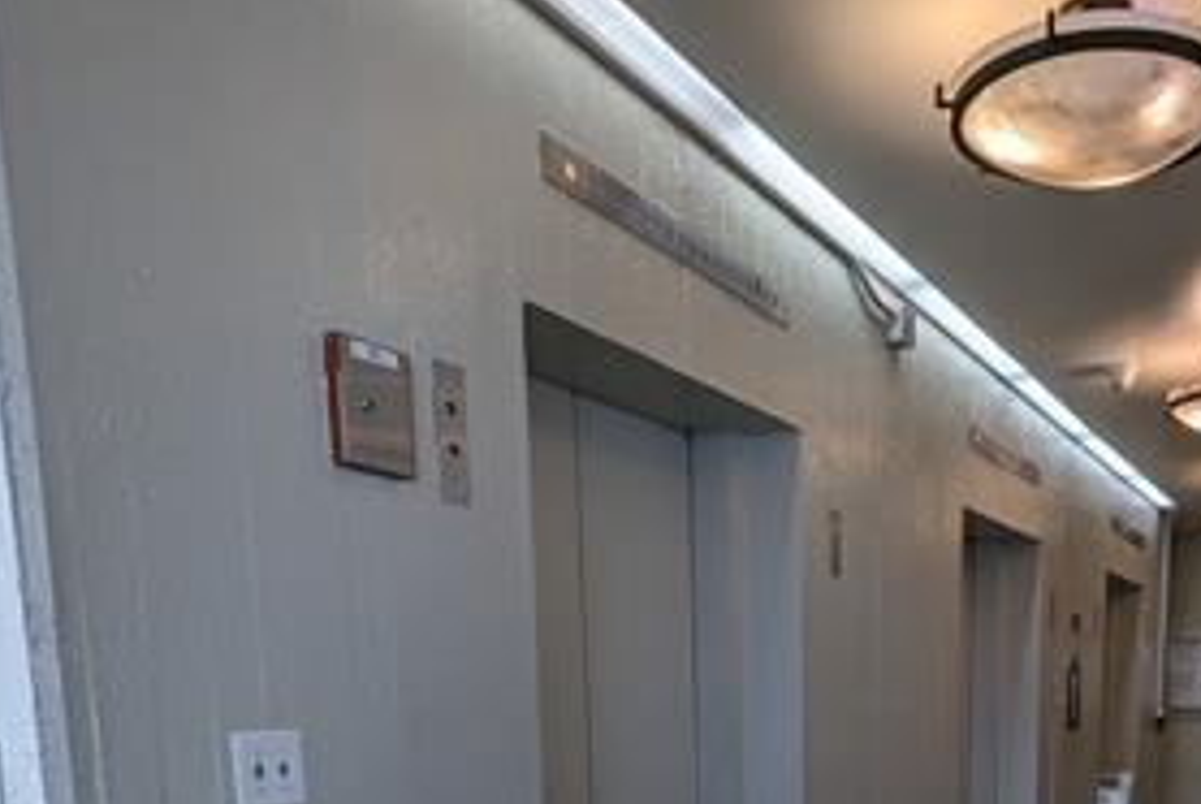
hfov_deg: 57.7
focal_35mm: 31
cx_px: 875
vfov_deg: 35.9
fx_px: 1035
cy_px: 890
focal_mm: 1.95
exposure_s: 1/120
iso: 112
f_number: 2.2
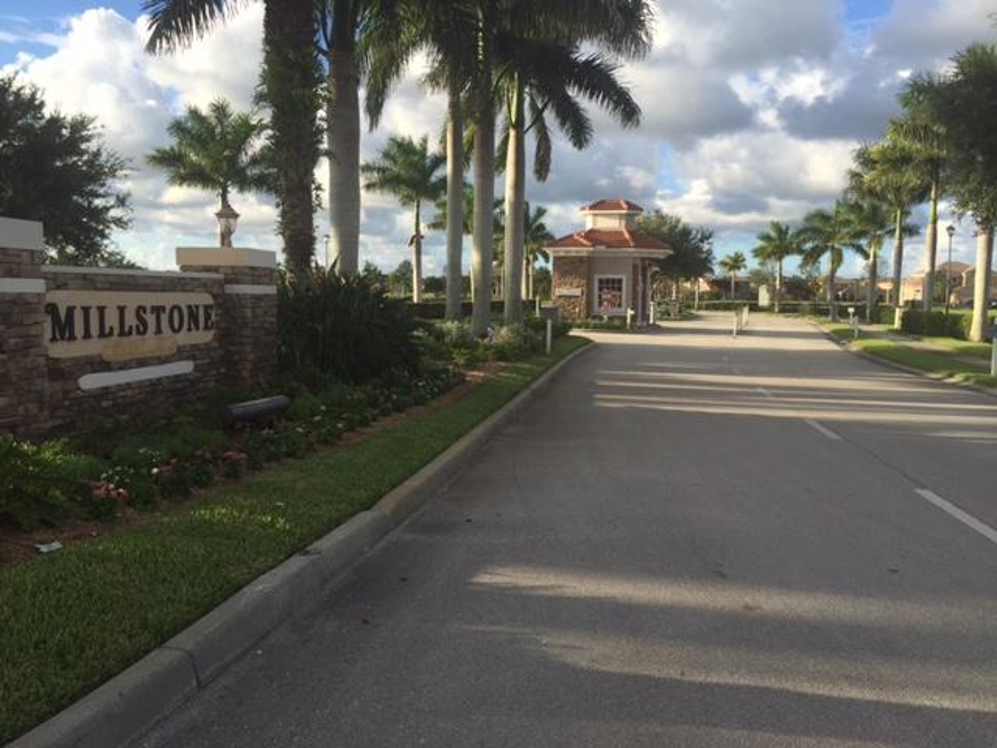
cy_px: 374
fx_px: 835
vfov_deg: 48.2
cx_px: 498
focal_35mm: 29
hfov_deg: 61.7
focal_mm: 4.15
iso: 32
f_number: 2.2
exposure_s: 1/1041
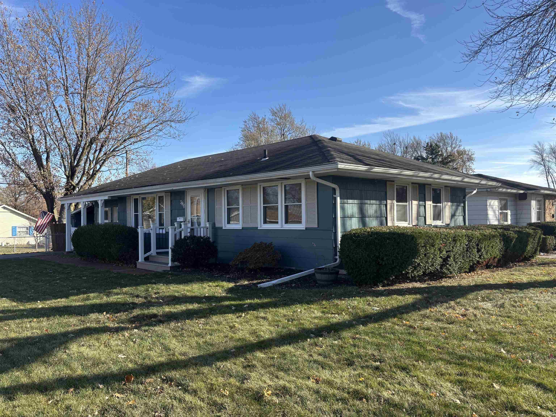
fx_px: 418
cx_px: 278
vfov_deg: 53.1
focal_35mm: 26
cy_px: 208
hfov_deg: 67.3
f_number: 1.6
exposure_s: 1/1667
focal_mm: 5.96
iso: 50
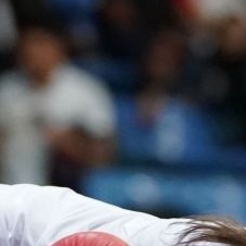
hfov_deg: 2.1
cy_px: 456
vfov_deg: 2.1
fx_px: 6754
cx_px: 421
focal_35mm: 840
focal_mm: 124
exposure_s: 1/1000
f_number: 2.8
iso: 5000
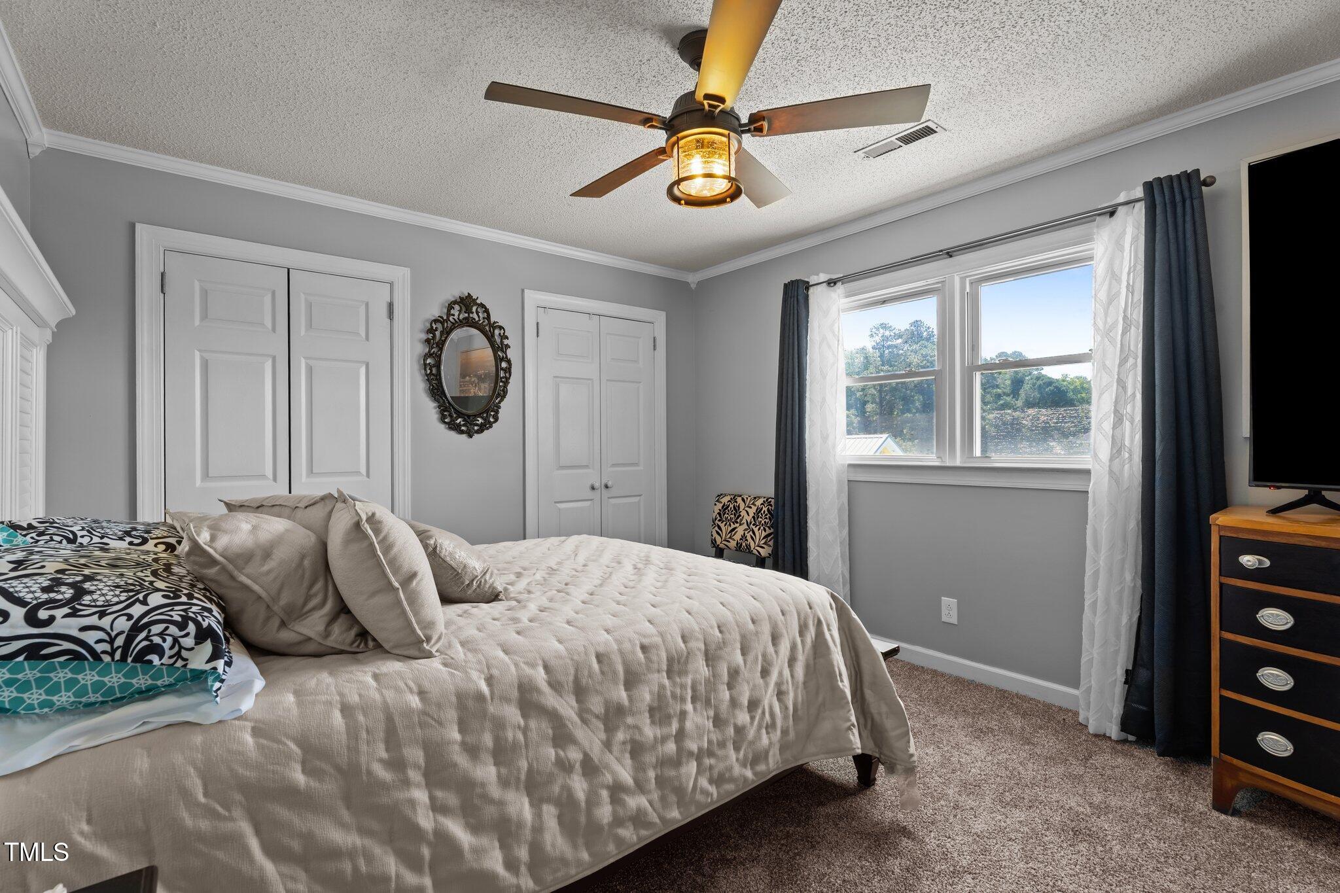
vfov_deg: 73.7
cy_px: 446
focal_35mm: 16
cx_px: 670
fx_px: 595
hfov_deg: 96.7
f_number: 8
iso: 400
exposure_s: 1/6
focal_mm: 16
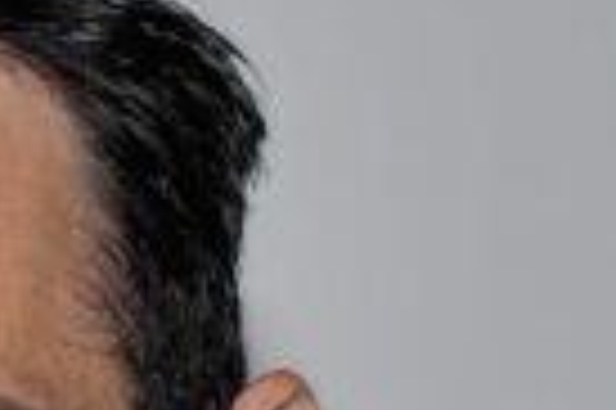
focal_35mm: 634
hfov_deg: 3.2
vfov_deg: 2.1
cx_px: -616
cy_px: 1336
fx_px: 10835
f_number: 6.7
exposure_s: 1/90
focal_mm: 85
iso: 200
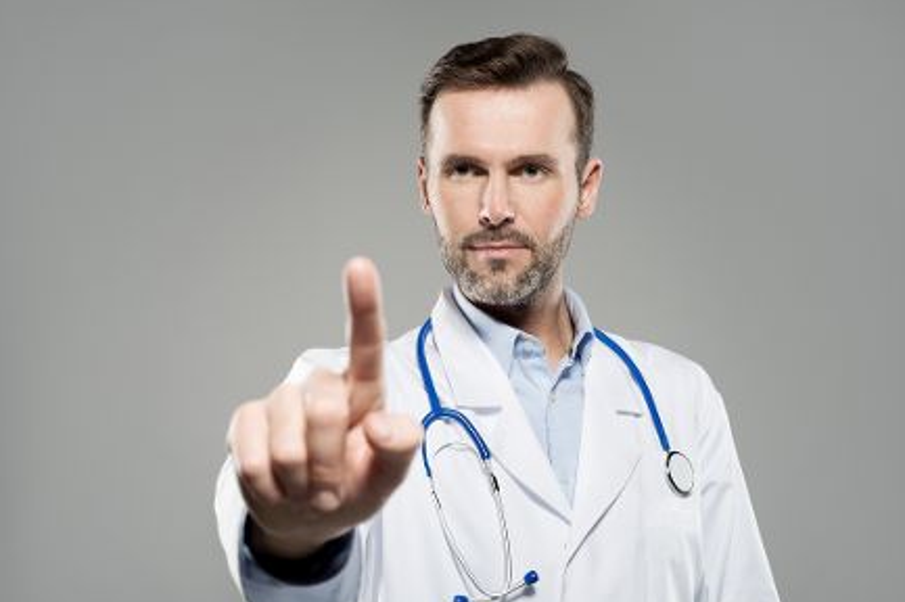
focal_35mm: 52
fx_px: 1306
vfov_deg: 26.0
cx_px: 460
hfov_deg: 38.2
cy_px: 305
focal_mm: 50
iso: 100
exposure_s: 1/125
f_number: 8
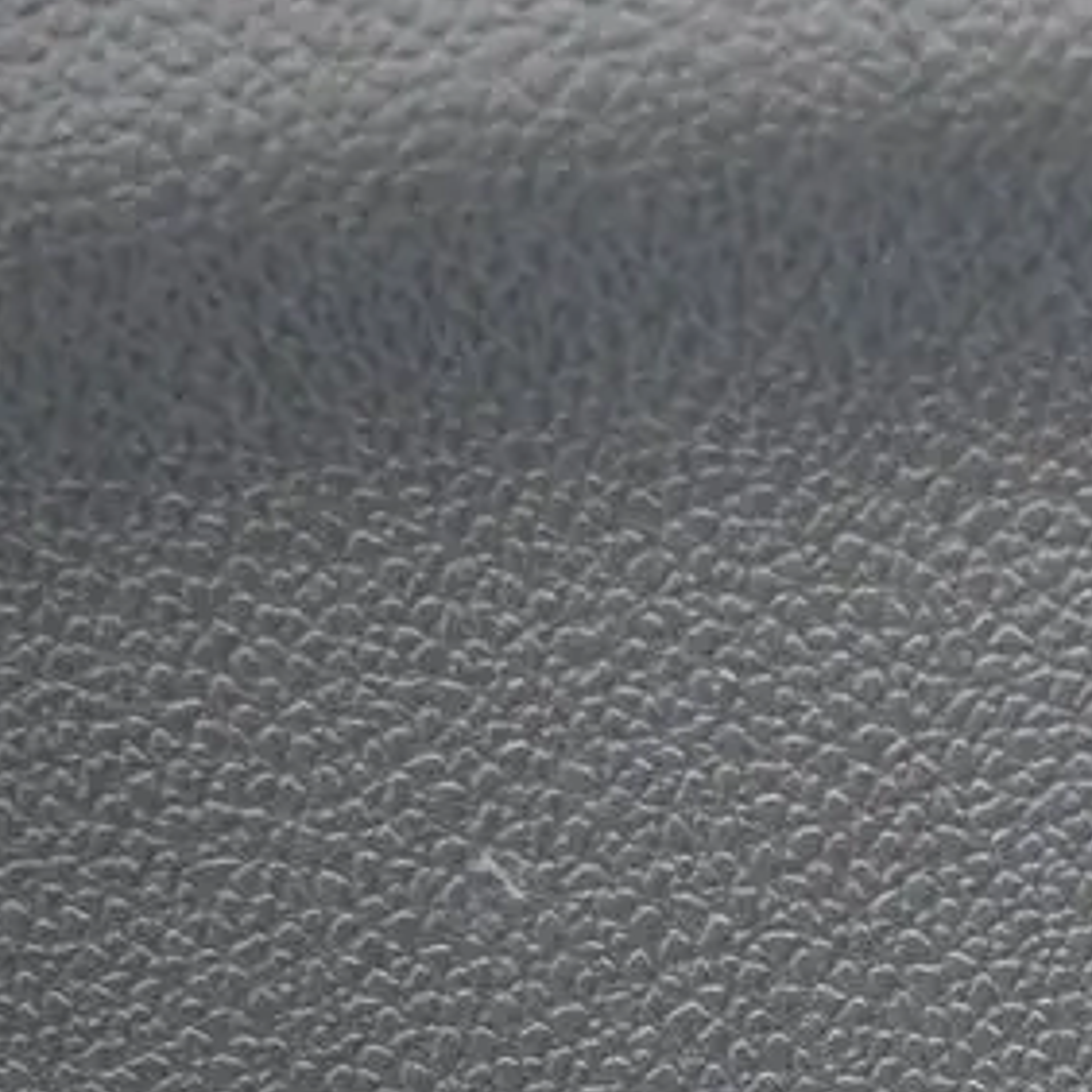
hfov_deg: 13.5
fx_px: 4124
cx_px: 1979
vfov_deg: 14.7
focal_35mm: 116
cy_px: 1183
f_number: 4.2
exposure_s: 1/60
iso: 3200
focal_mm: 25
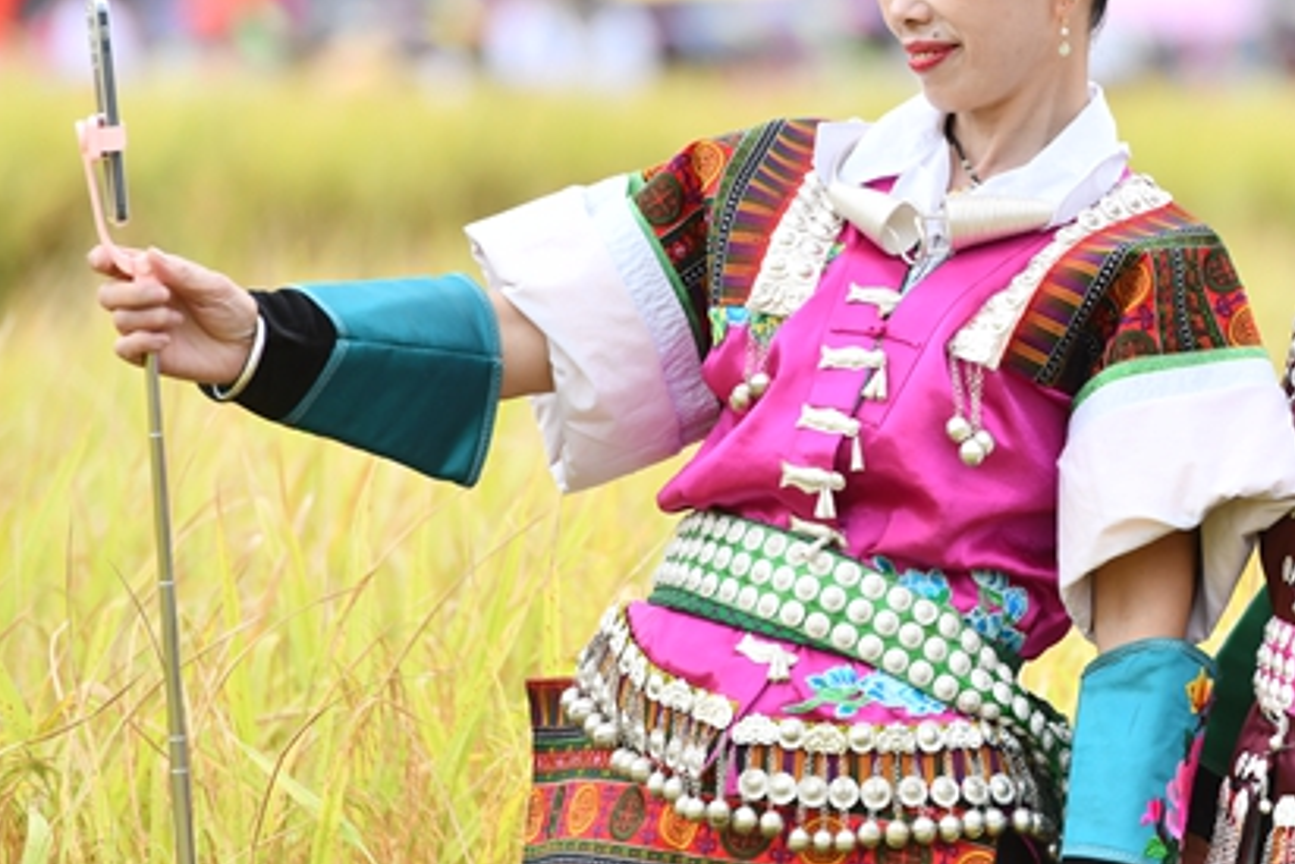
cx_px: 1084
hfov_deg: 4.9
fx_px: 15005
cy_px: 287
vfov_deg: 3.3
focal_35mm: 417
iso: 360
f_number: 3.5
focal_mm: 200
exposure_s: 1/1600
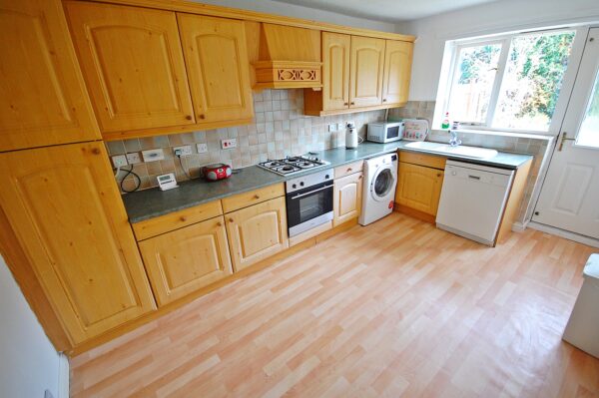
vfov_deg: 77.2
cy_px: 199
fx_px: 249
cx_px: 300
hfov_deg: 100.4
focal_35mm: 15
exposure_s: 1/80
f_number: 4.5
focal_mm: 10
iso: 800
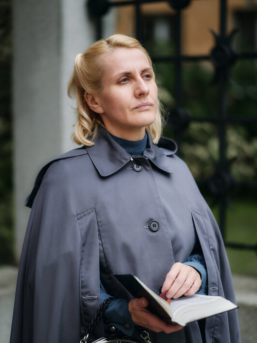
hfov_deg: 15.9
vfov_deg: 21.1
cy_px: 180
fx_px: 921
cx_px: 129
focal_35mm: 93
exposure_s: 1/320
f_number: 1.8
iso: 400
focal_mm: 85
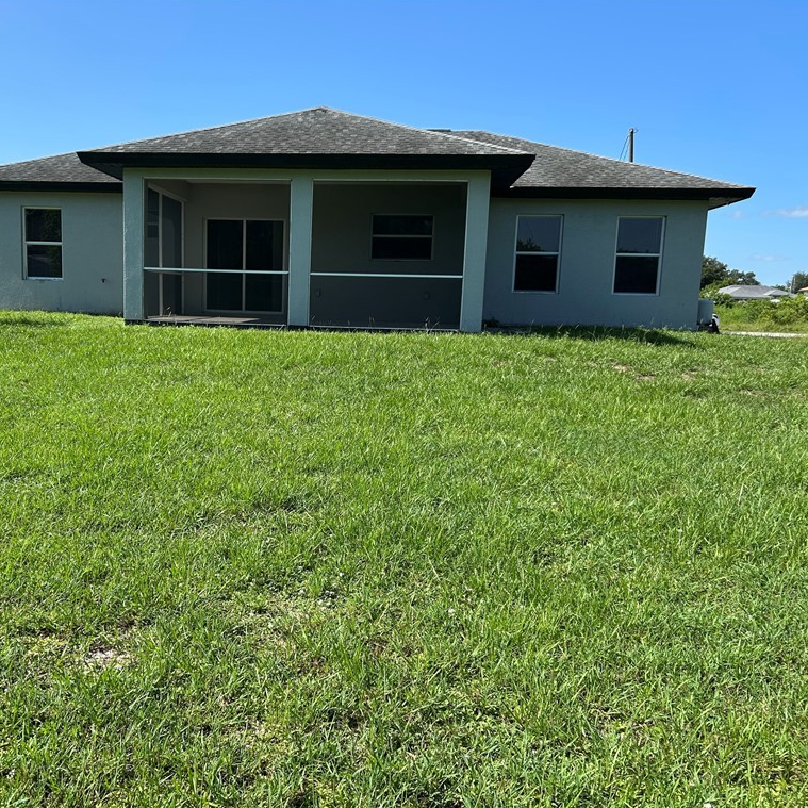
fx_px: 819
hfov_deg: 51.9
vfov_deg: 52.5
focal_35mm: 31
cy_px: 403
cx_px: 299
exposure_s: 1/2457
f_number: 1.5
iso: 50
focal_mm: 5.7
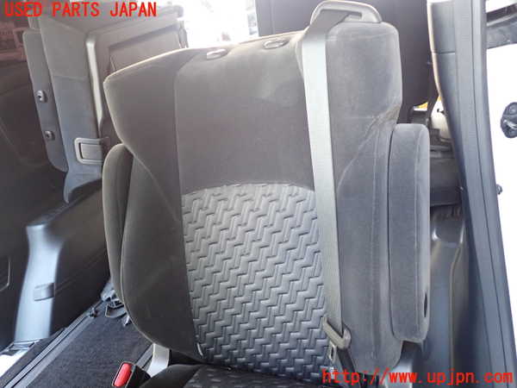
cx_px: 258
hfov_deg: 60.0
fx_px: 448
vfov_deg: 46.8
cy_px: 194
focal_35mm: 30
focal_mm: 5.4
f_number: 2.3
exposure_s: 1/30
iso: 250
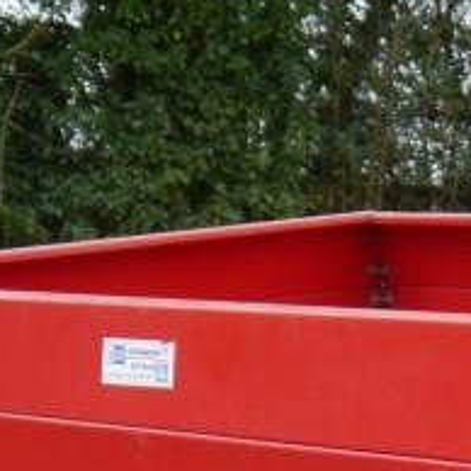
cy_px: 867
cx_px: 731
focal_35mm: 149
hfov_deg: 11.2
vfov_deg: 10.9
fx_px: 2294
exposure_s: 1/125
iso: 160
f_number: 4.5
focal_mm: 16
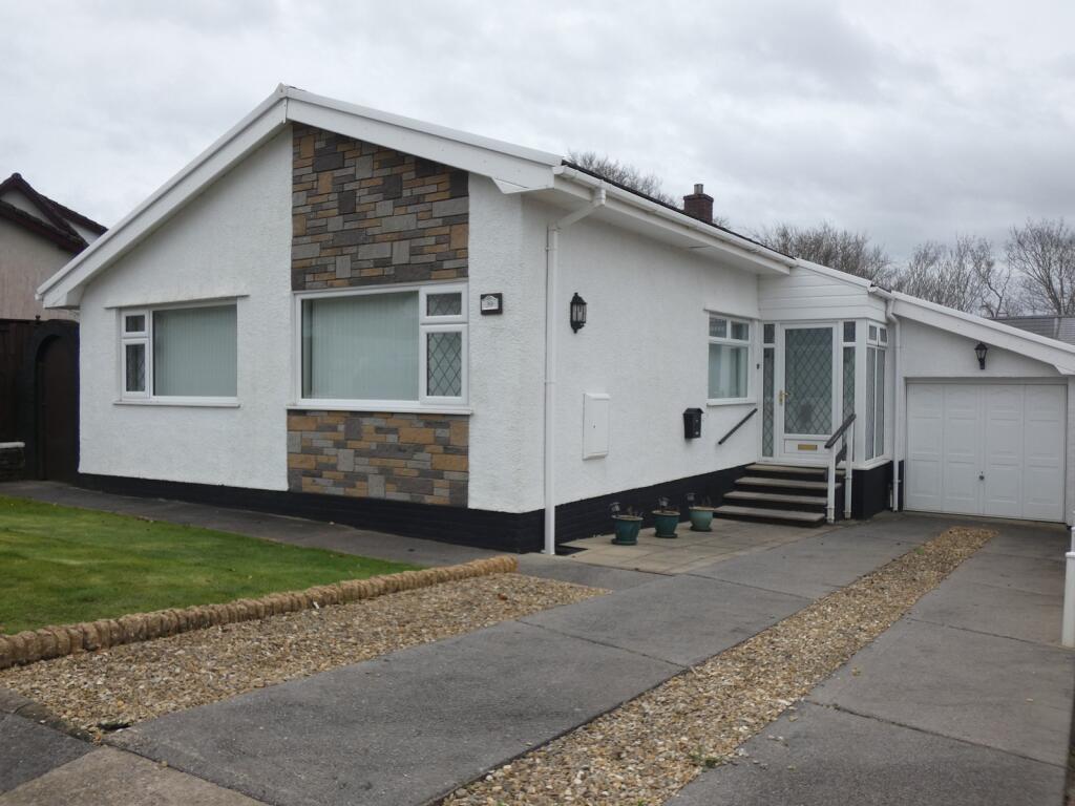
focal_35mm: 28
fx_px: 870
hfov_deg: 63.4
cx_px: 538
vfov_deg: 49.7
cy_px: 403
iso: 80
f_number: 3.2
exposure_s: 1/640
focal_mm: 5
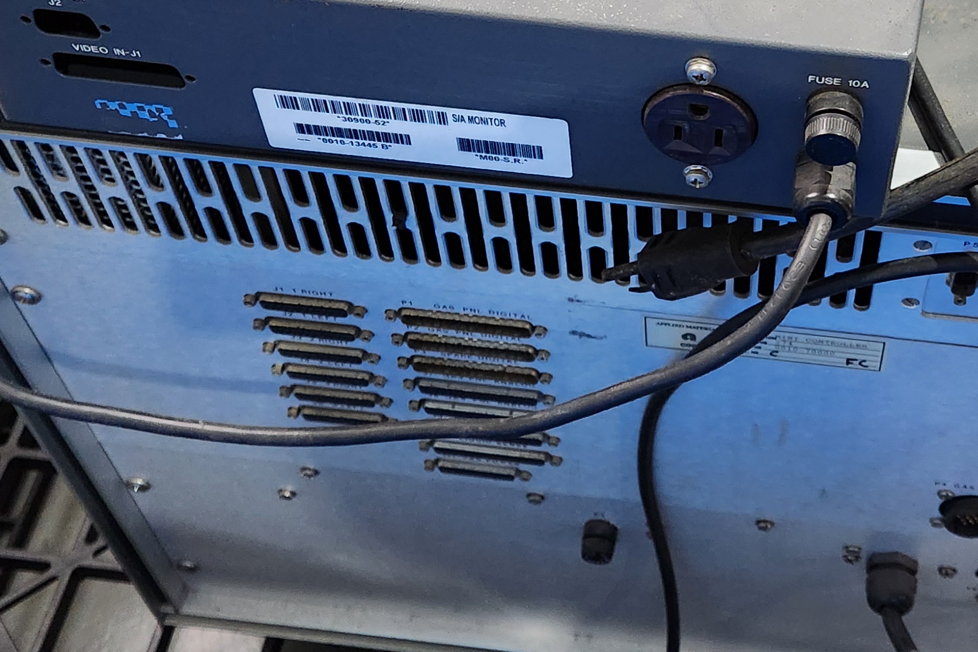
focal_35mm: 54
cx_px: 714
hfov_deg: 36.2
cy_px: 112
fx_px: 1467
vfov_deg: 24.6
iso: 640
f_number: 1.8
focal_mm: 5.4
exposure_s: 1/120
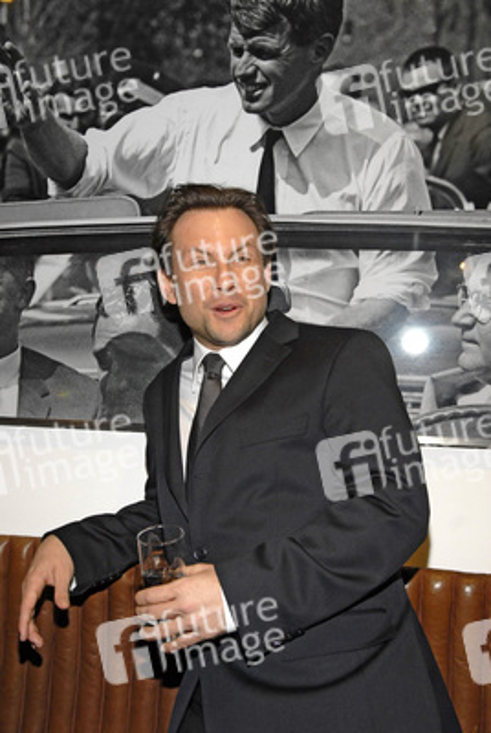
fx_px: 795
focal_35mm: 39
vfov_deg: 49.5
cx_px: 246
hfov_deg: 34.3
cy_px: 366
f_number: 6.3
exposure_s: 1/60
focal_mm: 26
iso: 400
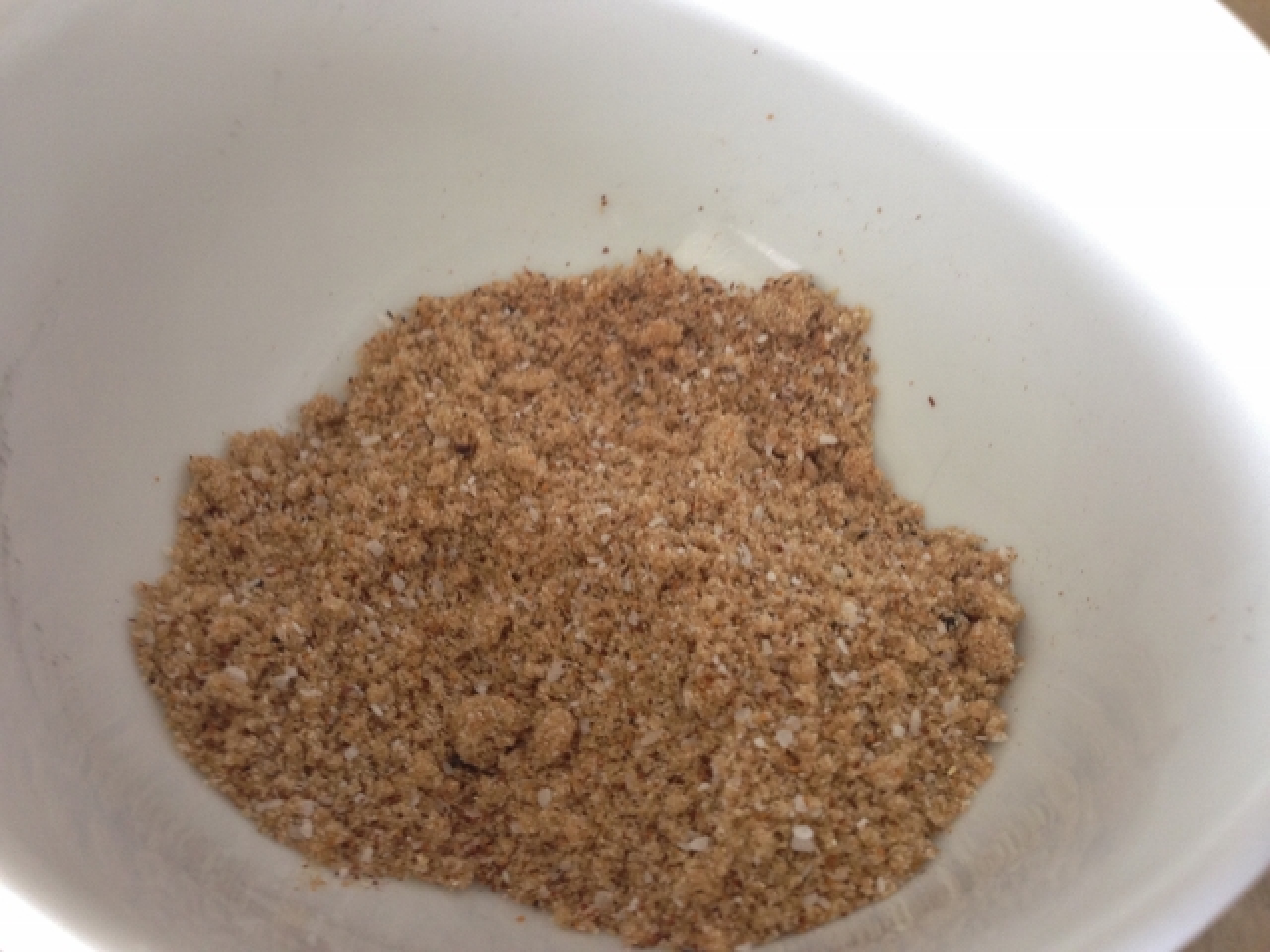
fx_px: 1211
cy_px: 476
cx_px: 635
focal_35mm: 33
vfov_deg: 42.9
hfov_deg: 55.4
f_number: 2.4
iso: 125
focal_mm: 4.12
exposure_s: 1/20
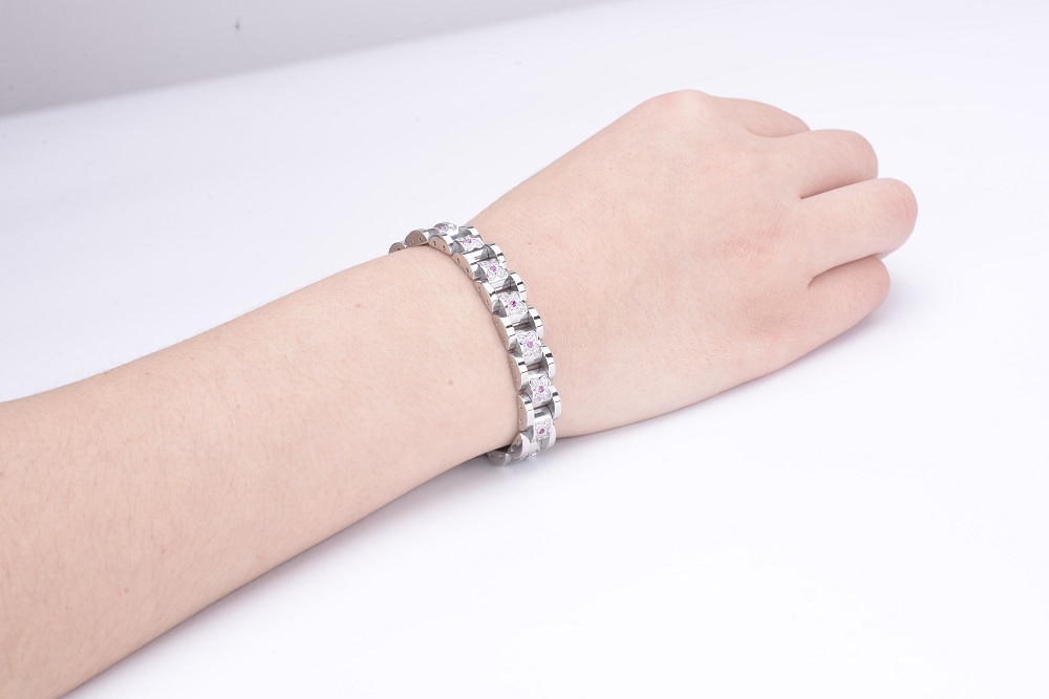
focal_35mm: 50
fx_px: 1457
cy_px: 350
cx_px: 524
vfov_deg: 27.0
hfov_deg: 39.6
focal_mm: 50
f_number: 14
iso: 100
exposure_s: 1/80
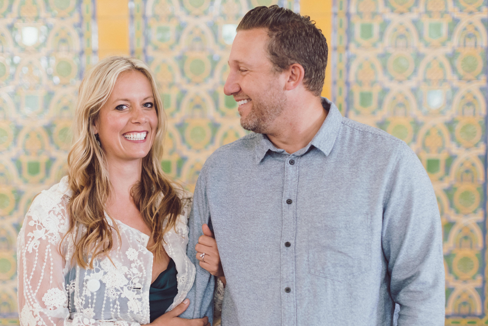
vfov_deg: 22.6
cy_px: 189
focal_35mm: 60
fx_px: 813
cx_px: 222
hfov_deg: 33.4
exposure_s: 1/640
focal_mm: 50
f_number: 1.8
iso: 1600
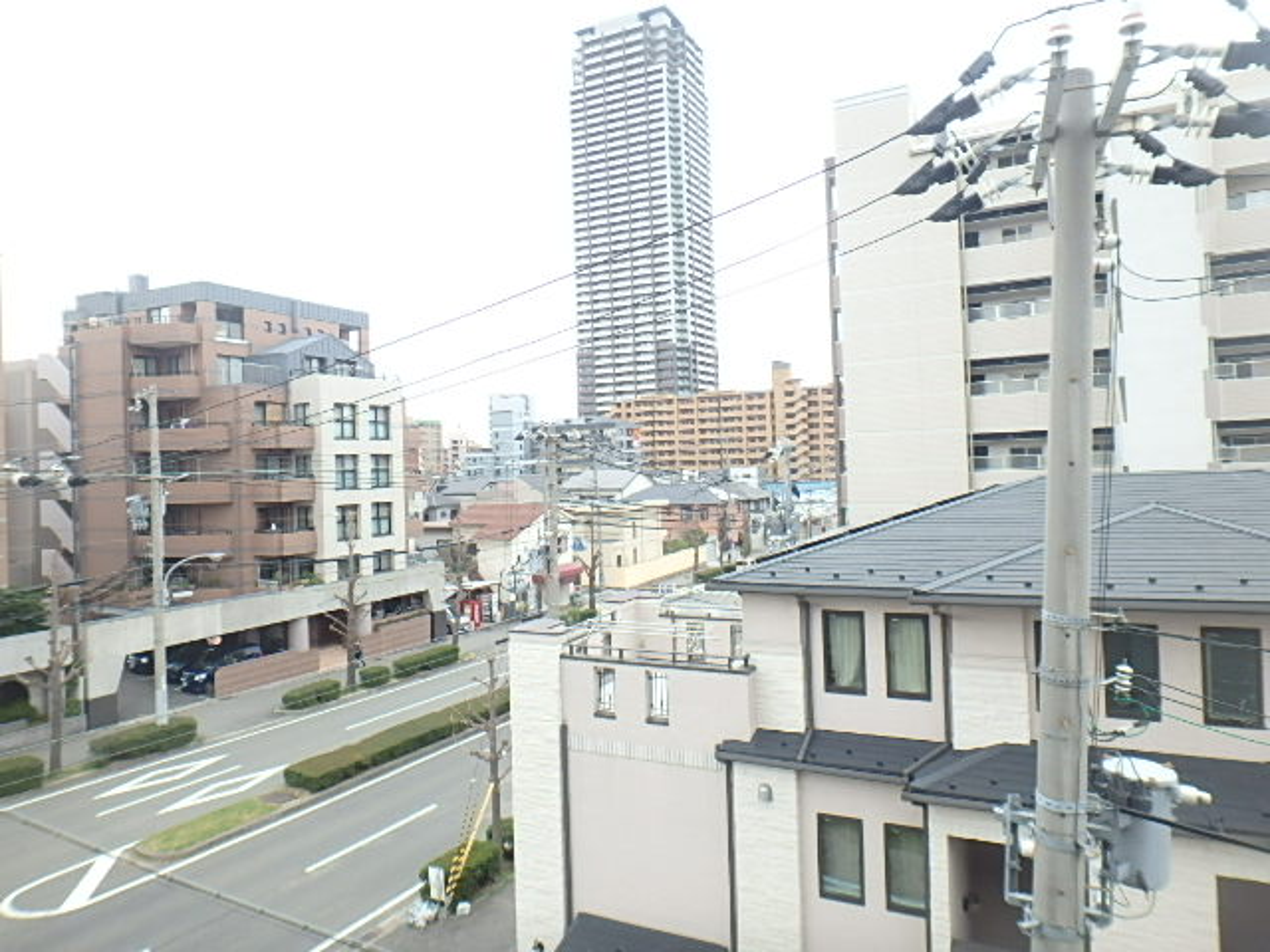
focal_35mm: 23
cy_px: 476
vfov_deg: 58.9
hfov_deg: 73.9
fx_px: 844
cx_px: 635
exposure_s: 1/60
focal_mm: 4
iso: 200
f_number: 3.8
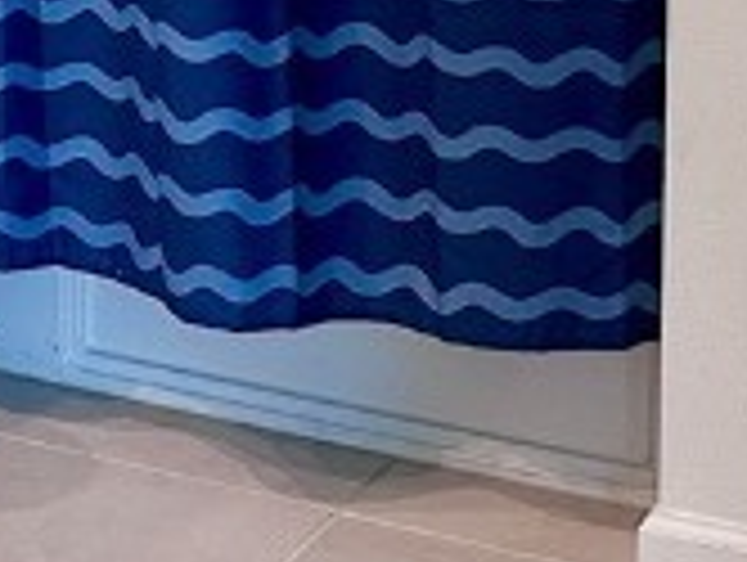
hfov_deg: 12.1
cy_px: -620
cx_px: -639
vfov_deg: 9.3
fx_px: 3198
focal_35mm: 148
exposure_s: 1/120
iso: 200
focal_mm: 6.86
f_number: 1.78
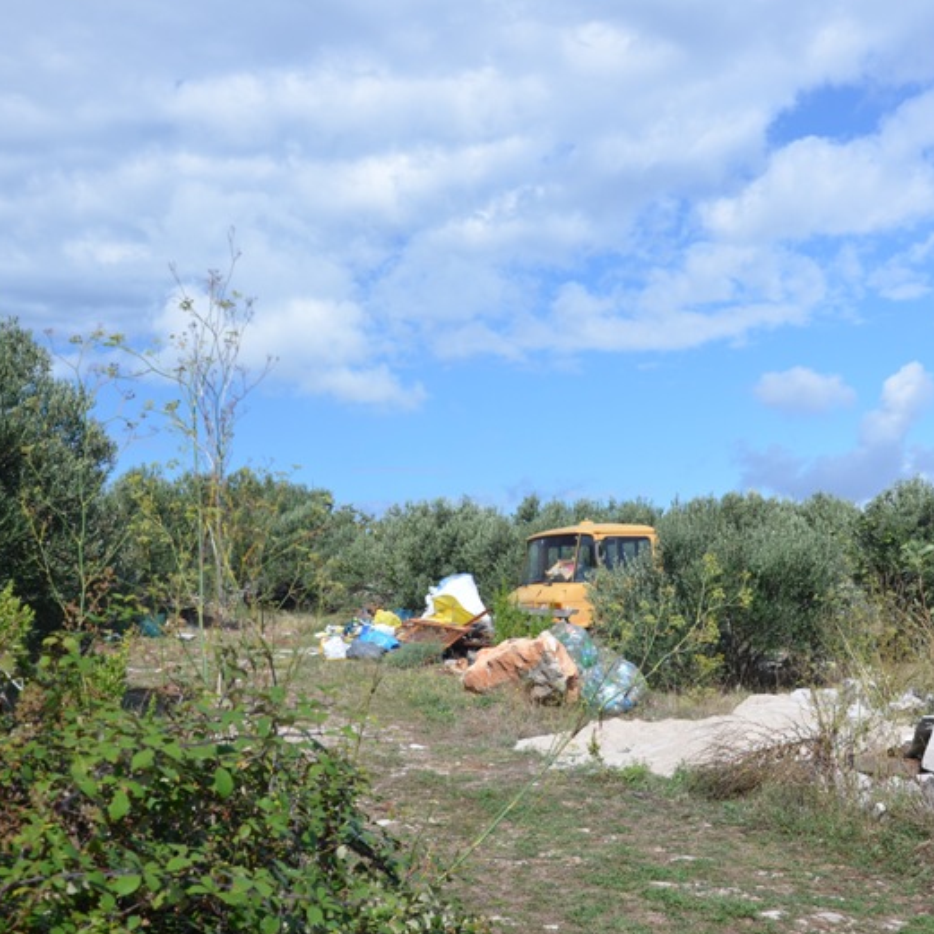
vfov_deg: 39.2
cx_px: 495
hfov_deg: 39.2
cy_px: 473
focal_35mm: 43
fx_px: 1313
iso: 160
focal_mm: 22
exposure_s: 1/250
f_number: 8
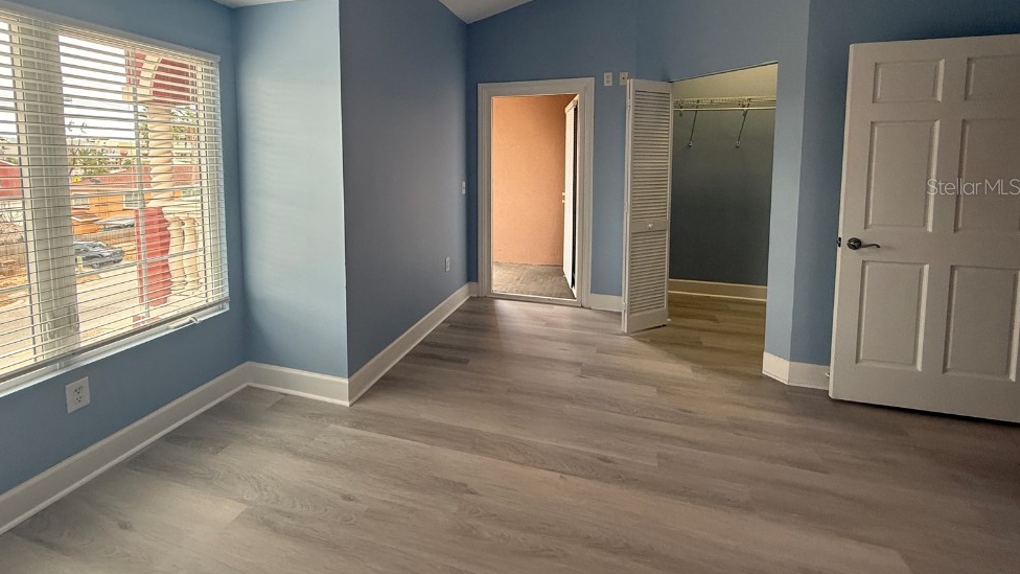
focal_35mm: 16
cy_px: 186
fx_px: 433
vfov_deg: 65.1
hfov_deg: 99.3
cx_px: 490
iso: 200
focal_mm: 2.22
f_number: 2.2
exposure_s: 1/120
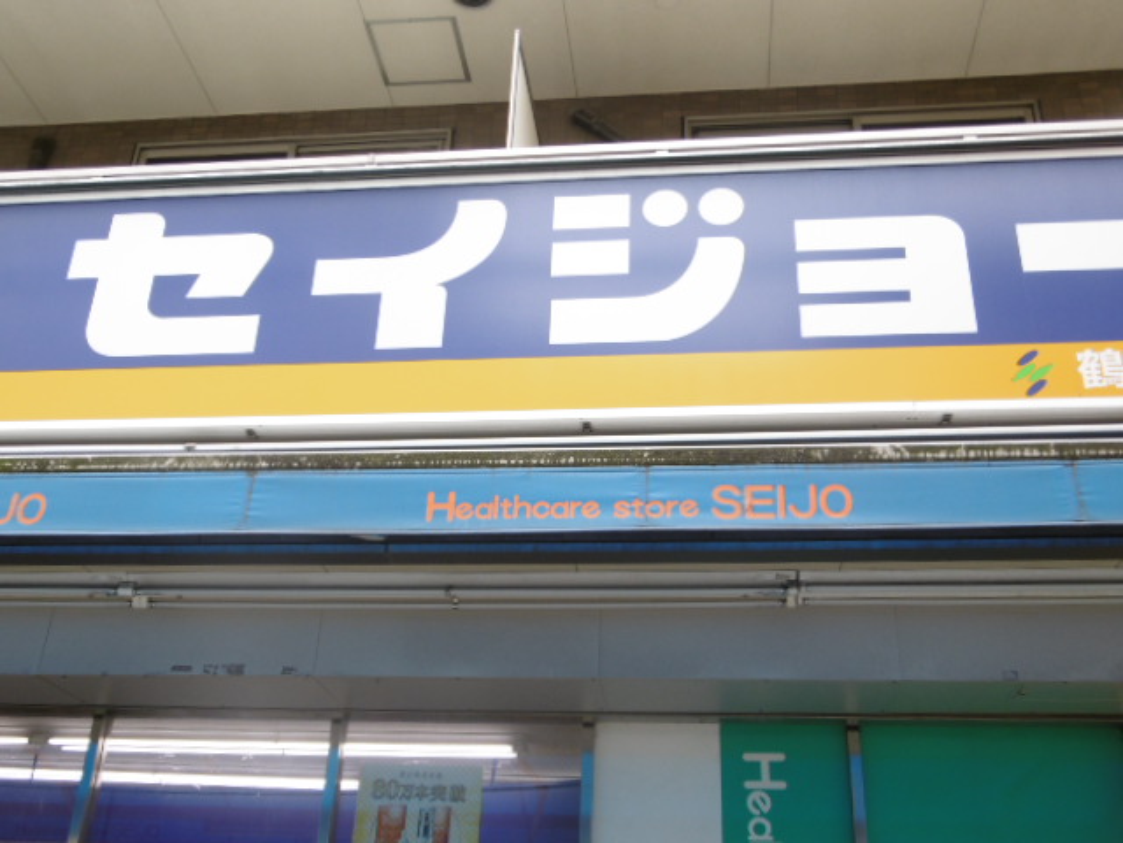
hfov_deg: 49.0
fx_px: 1233
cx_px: 562
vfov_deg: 37.7
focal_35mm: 38
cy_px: 422
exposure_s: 1/80
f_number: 3.7
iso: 100
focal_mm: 6.8
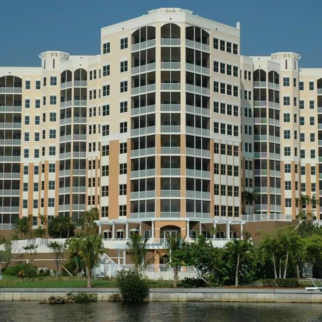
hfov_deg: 22.5
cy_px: 161
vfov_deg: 22.5
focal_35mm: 77
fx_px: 810
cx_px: 181
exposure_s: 1/500
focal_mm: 40
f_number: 11
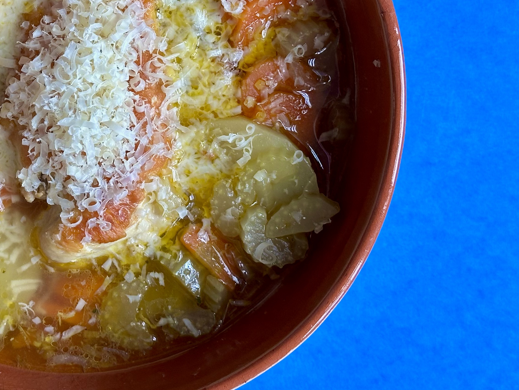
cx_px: 79
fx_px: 1290
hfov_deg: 22.3
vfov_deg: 17.1
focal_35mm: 86
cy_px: 102
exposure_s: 1/67
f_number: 1.78
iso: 80
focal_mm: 6.86
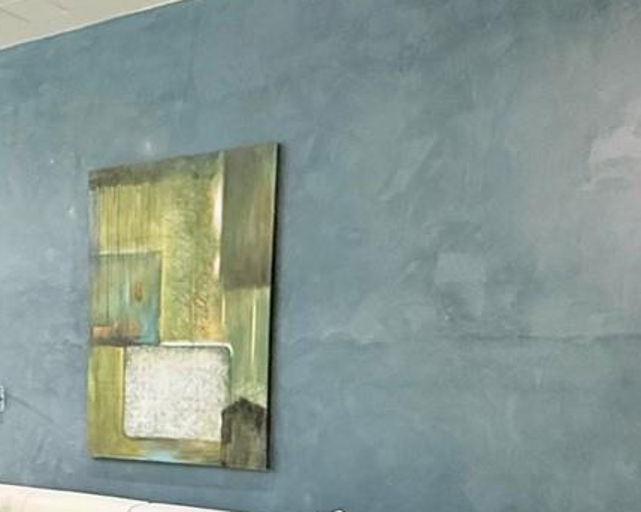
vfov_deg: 28.1
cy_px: 497
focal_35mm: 51
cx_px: 27
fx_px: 967
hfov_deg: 34.0
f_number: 2.2
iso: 250
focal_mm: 2.22
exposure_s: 1/120
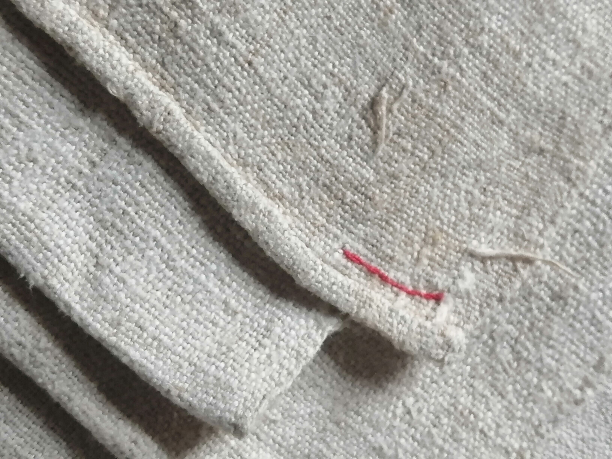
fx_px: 1008
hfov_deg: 33.8
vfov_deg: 25.7
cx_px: 306
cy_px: 230
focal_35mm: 57
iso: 250
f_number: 1.8
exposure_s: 1/33.3
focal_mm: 3.95
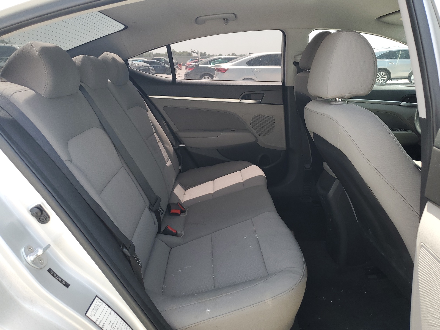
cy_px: 165
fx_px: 330
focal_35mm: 26
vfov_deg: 53.1
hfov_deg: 67.3
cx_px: 220
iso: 50
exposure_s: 1/263
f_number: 1.5
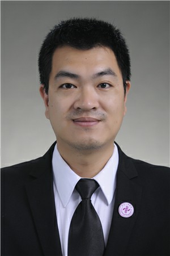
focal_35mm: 128
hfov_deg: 10.7
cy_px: 128
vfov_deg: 16.1
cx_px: 85
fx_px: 904
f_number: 5.6
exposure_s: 1/125
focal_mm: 85
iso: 160
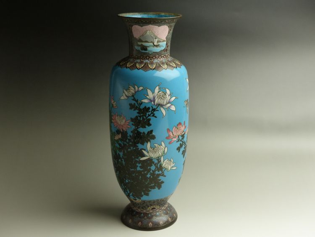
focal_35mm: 54
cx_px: 158
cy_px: 118
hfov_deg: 35.5
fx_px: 492
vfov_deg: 27.0
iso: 200
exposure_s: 1/80
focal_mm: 9.8
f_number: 2.8
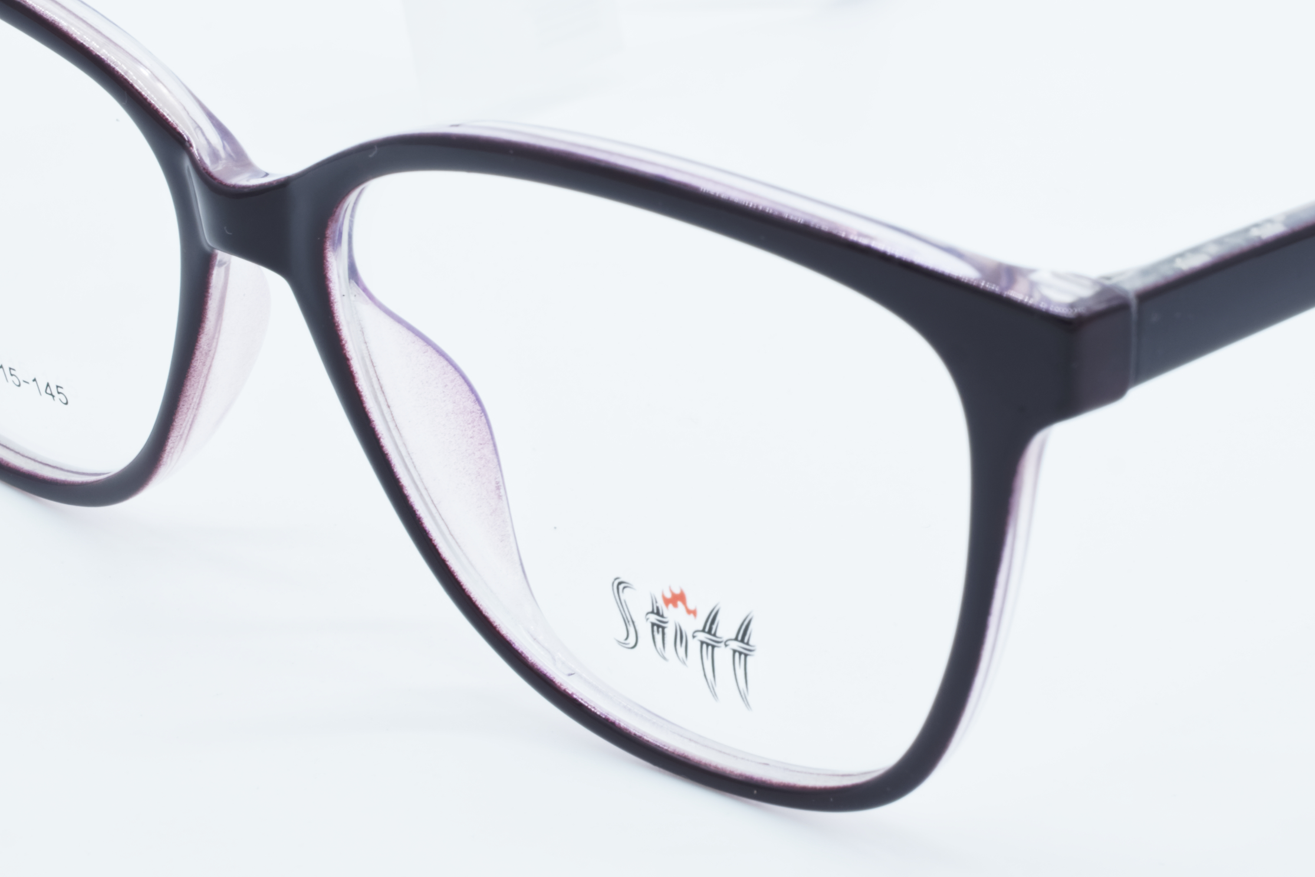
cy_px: 331
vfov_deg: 12.1
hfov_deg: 18.1
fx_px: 4128
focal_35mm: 113
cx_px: 821
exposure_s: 1/20
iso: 100
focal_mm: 42
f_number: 16
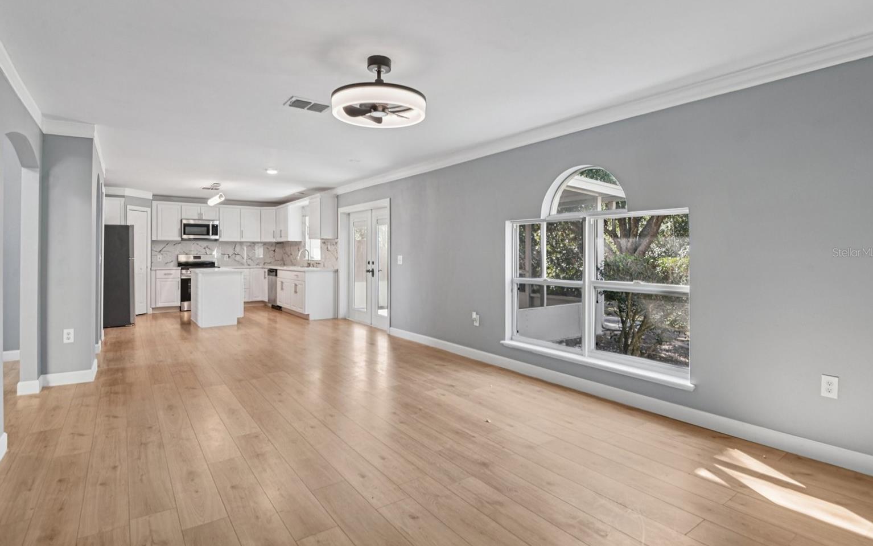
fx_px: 404
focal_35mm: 17
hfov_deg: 94.3
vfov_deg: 67.9
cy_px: 252
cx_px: 428
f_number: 8
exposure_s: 1/25
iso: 400
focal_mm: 16
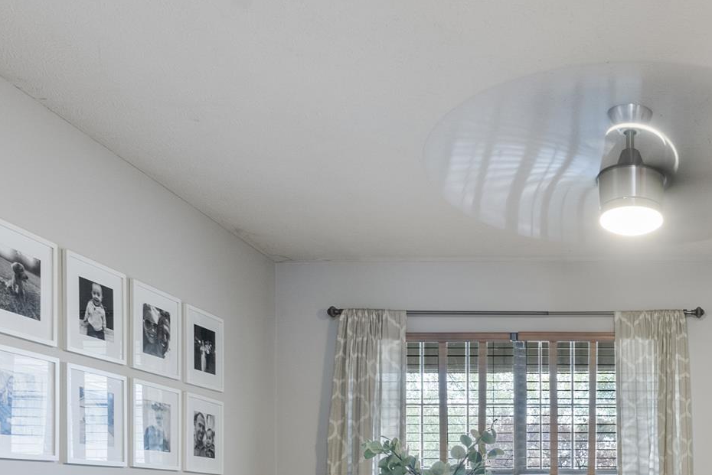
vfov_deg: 28.5
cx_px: 636
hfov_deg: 41.9
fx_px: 851
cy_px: 513
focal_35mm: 43
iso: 640
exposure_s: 1/1.25
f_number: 9
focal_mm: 16
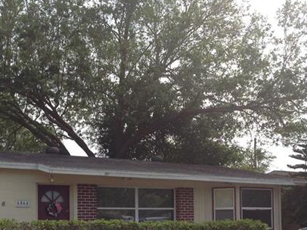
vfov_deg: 20.8
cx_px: 176
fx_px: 612
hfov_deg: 28.1
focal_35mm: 69
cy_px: 209
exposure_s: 1/1374
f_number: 2.4
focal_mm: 4.28
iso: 50
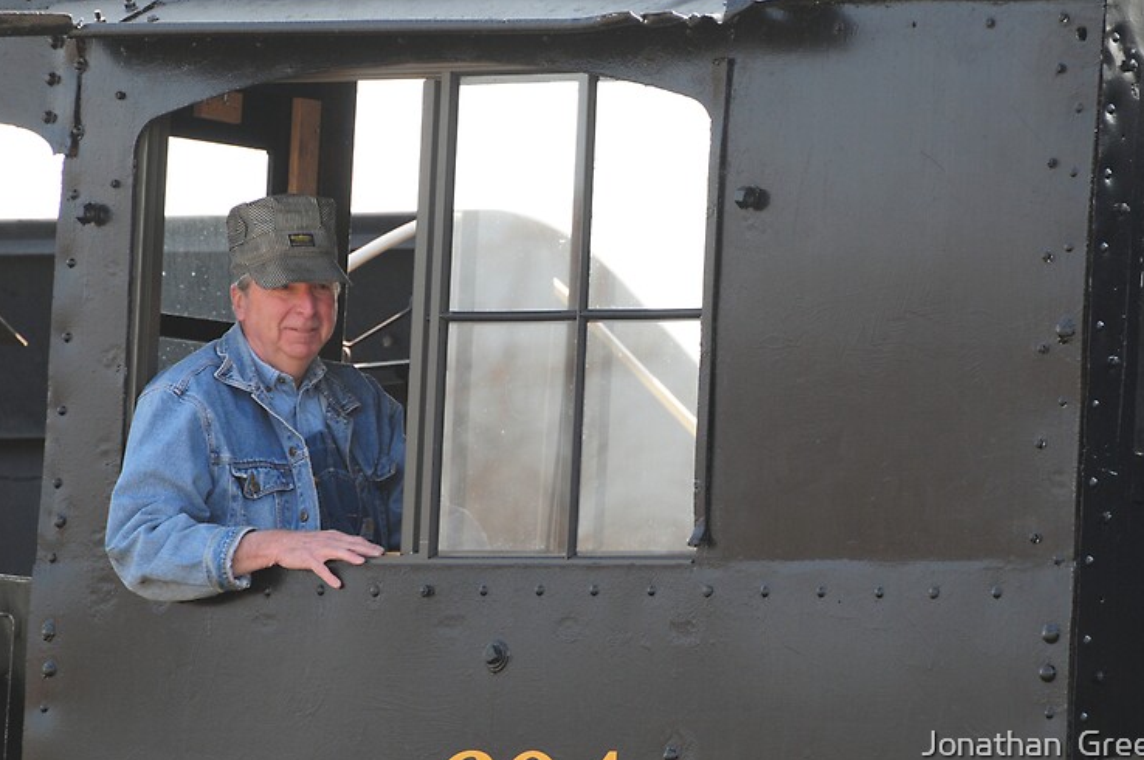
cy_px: 385
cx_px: 586
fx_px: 14440
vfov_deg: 3.0
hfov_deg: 4.5
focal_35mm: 455
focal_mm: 280
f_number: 7.1
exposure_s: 1/200
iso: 320
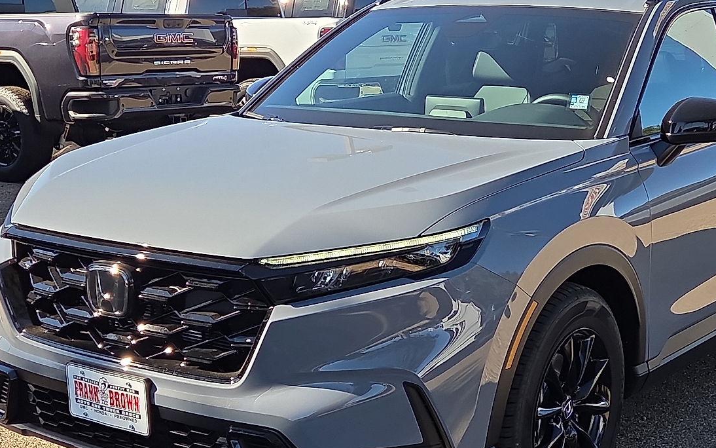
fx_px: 1210
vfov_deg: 21.0
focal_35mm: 62
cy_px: 235
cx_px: 417
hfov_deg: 32.9
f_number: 1.8
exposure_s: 1/1000
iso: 25
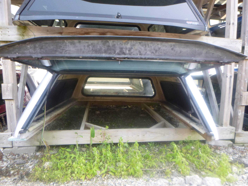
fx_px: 179
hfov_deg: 69.4
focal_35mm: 25
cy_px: 93
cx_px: 124
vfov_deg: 54.9
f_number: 3.9
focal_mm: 4.5
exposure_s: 1/60
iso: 200
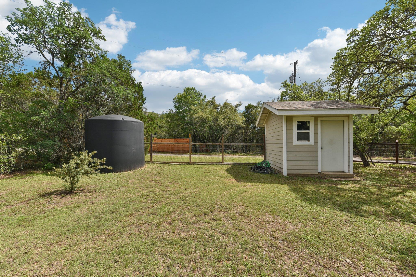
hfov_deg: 104.3
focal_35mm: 14
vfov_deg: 81.2
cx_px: 208
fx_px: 162
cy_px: 138
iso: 100
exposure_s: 1/320
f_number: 8
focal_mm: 14
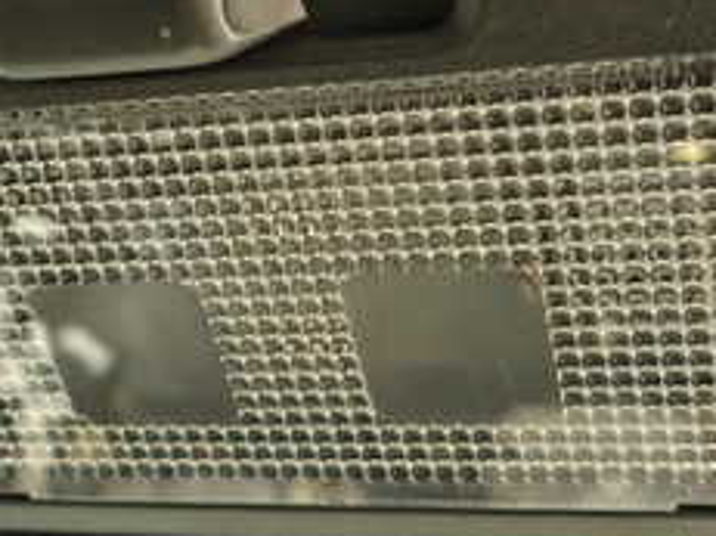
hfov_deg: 29.8
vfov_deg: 22.4
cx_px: 332
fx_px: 1344
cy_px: 139
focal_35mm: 65
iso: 400
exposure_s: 1/30
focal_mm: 4.5
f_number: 2
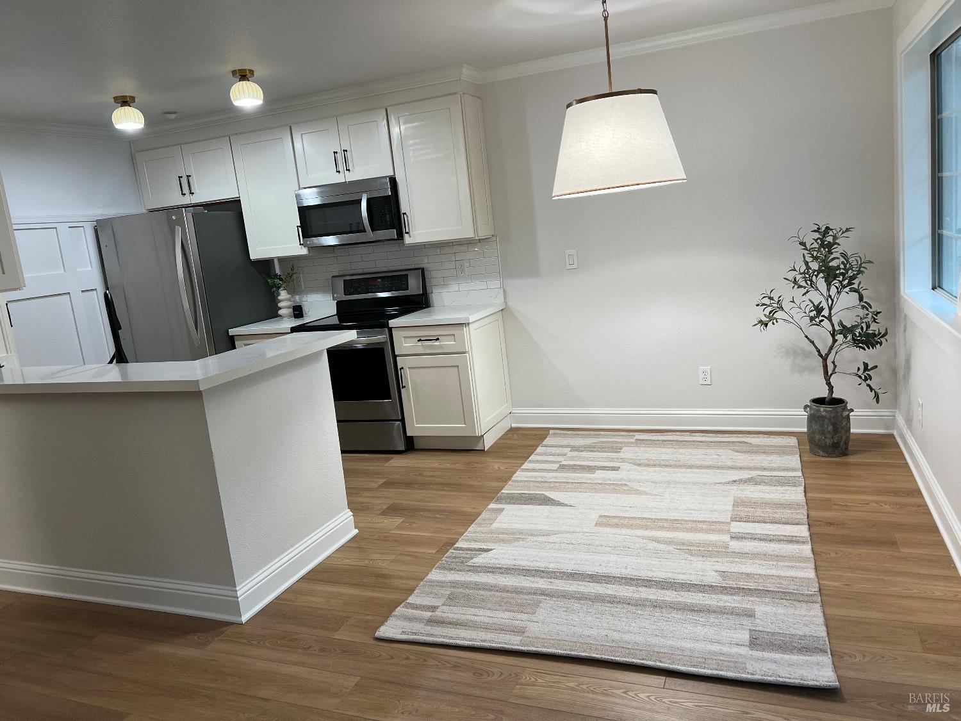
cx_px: 480
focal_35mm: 26
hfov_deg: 67.3
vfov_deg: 53.1
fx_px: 722
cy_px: 360
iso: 125
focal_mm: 5.7
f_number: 1.5
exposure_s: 1/120
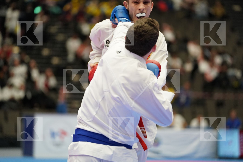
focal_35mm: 167
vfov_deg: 8.2
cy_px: 81
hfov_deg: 12.3
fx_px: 1127
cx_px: 122
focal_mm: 167
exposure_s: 1/1000
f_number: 2.8
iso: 3200
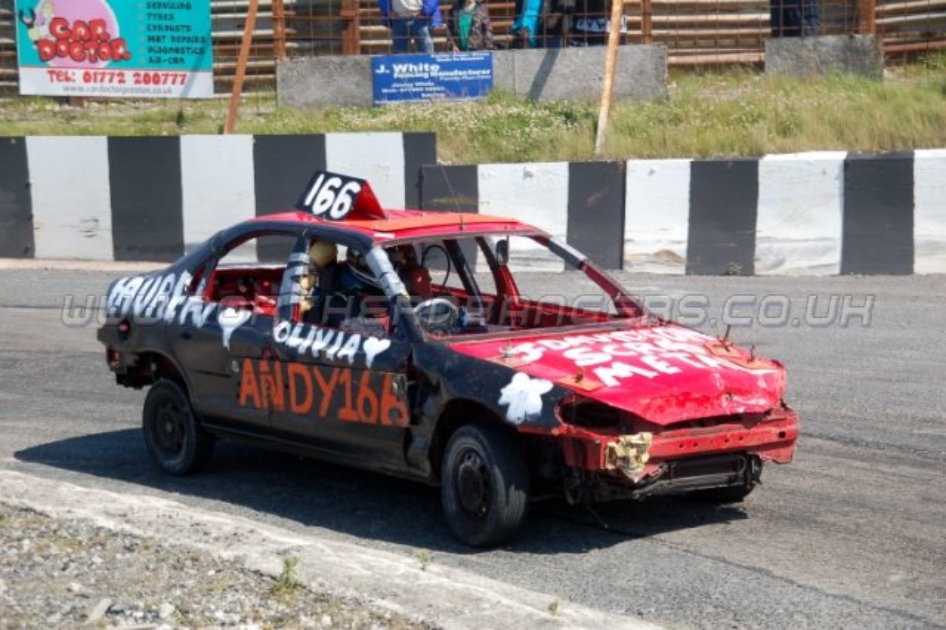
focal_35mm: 98
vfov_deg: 14.0
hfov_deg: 20.9
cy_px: 315
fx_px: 2561
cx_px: 473
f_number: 5.3
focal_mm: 65
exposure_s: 1/1000
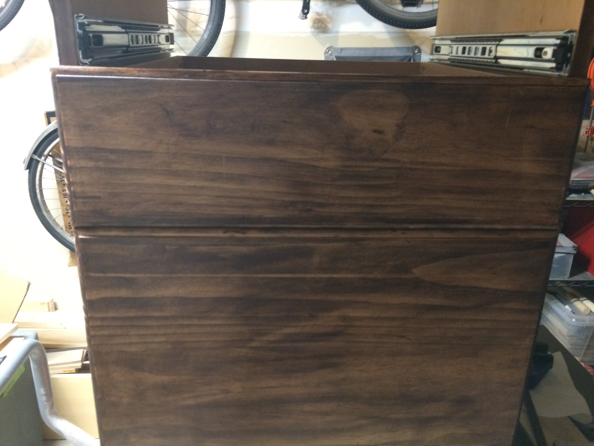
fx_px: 498
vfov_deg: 48.2
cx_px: 297
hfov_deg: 61.7
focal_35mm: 29
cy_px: 223
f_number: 2.2
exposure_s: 1/17
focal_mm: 4.15
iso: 320
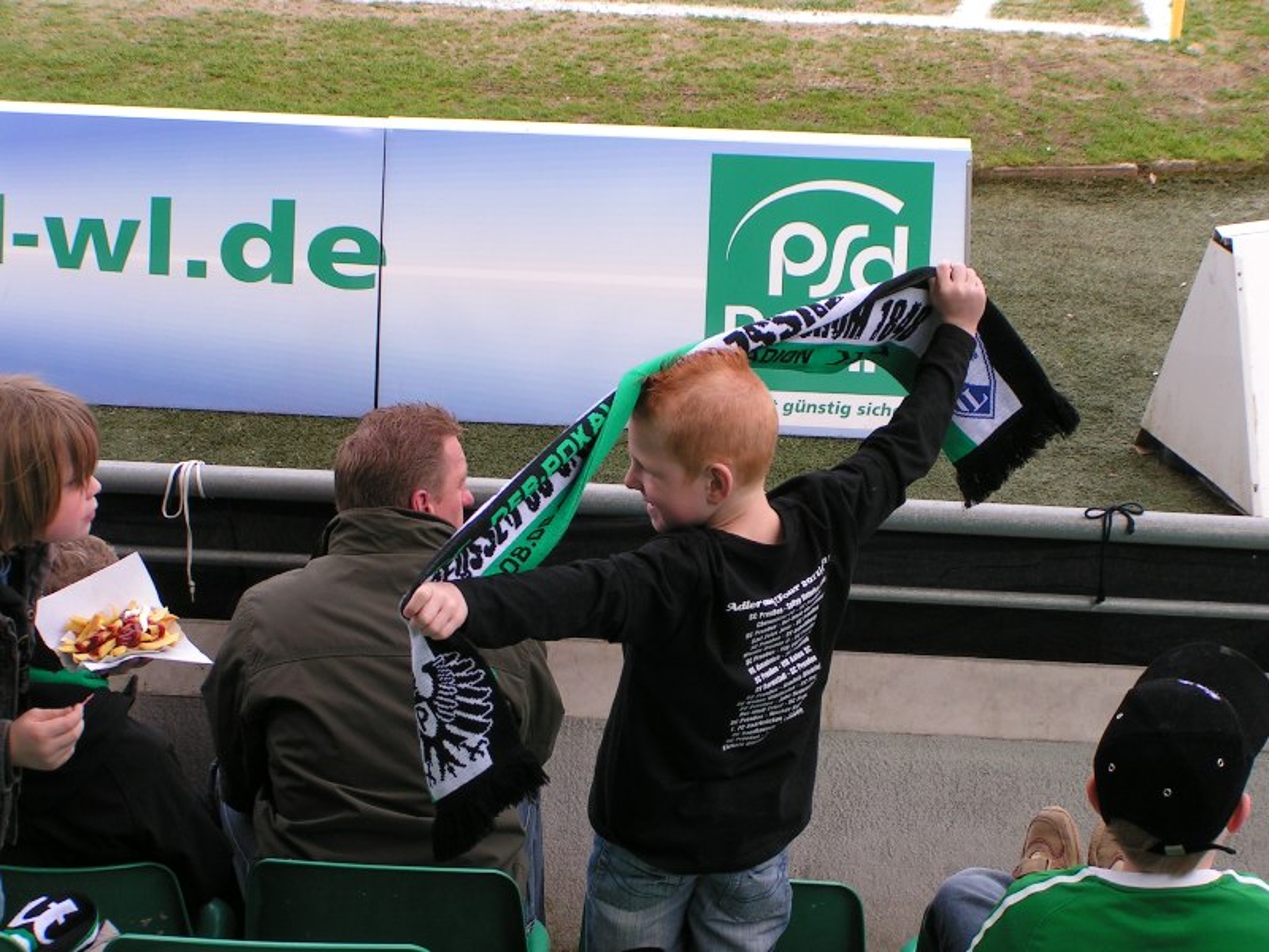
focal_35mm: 82
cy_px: 476
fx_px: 3006
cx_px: 634
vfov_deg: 18.0
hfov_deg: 23.8
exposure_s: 1/125
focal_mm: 12.6
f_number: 5
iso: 50
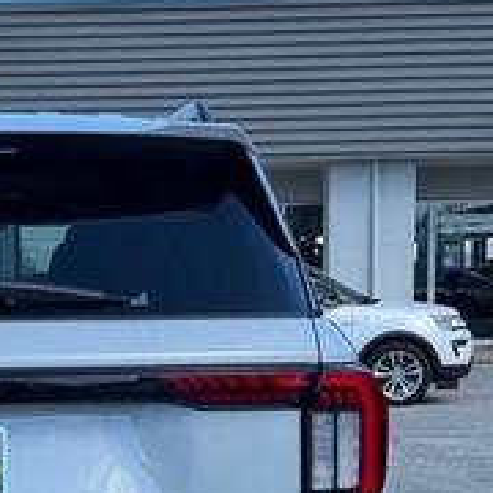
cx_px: -44
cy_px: 457
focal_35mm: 119
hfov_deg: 14.3
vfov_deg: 14.5
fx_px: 1917
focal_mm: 6.76
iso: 64
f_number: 1.78
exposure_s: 1/1869
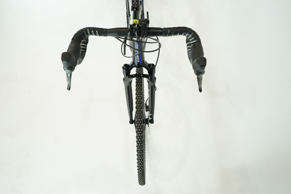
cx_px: 146
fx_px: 226
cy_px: 97
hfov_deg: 65.5
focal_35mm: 28
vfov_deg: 46.4
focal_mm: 28
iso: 1600
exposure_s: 1/200
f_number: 5.6
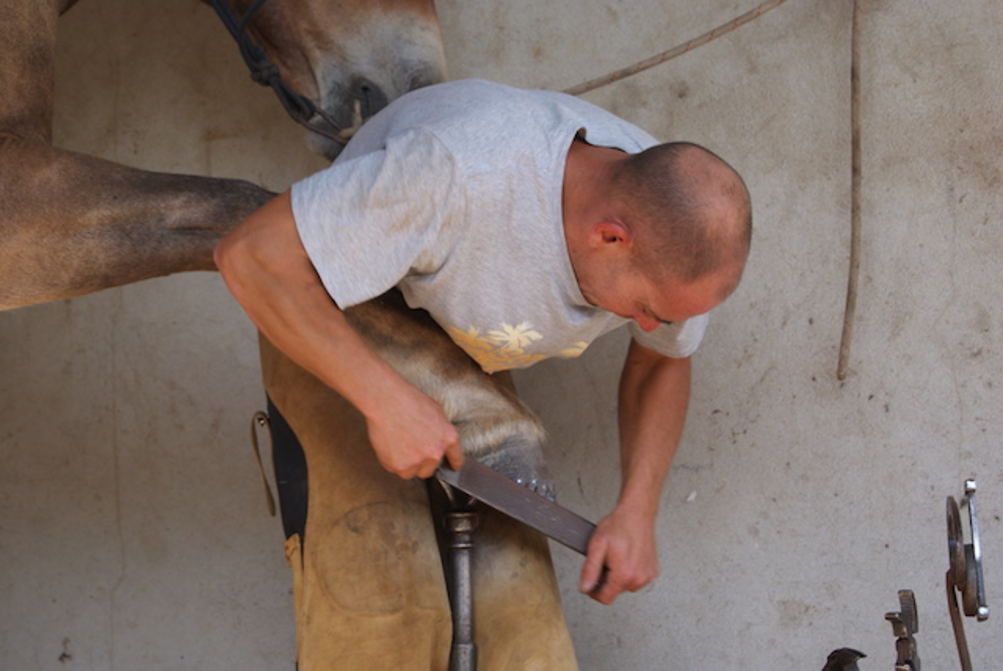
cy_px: 336
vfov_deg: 16.6
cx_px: 502
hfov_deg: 24.6
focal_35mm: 82
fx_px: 2301
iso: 100
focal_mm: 55
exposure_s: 1/125
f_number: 6.3
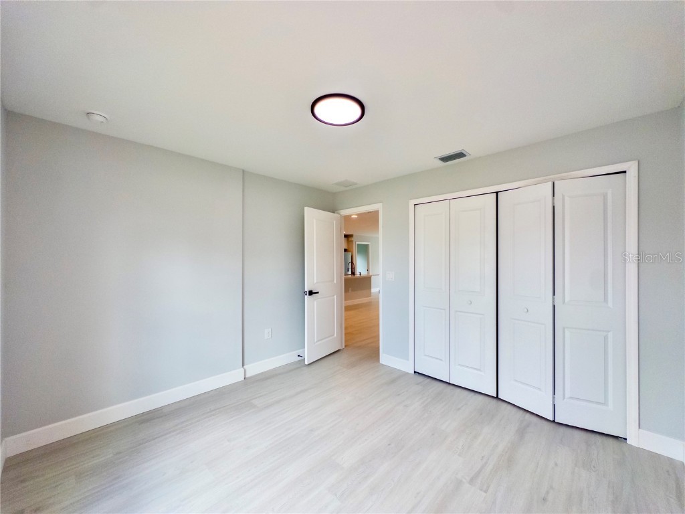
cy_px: 257
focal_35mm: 14
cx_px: 342
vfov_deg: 85.7
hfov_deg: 102.1
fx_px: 277
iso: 40
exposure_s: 1/1250
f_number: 2.2
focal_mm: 2.22
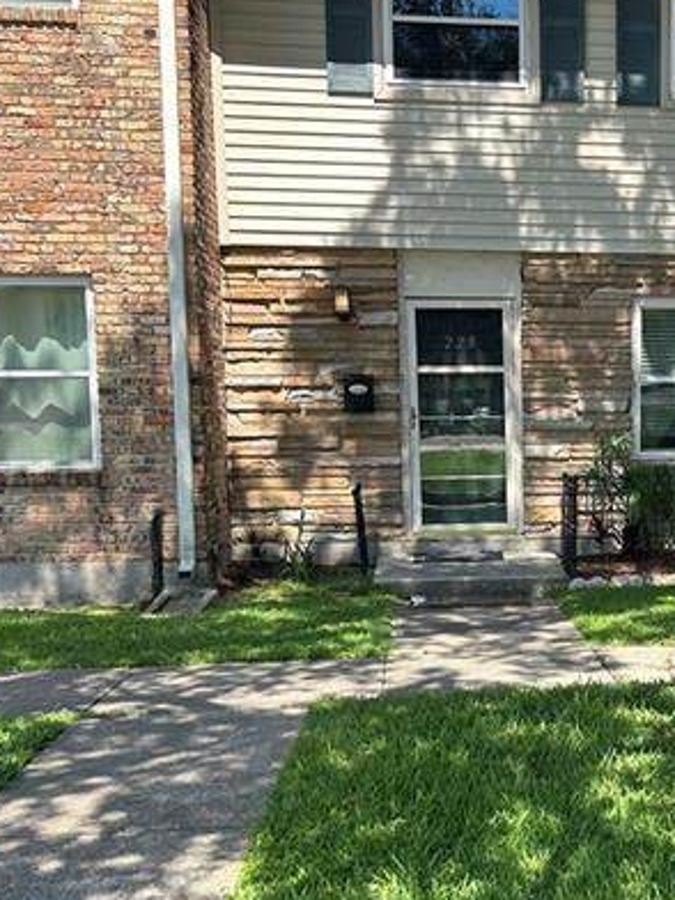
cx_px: 592
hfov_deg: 27.6
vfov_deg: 37.3
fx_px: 1326
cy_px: 553
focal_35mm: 51
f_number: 1.5
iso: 50
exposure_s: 1/1112
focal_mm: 5.7
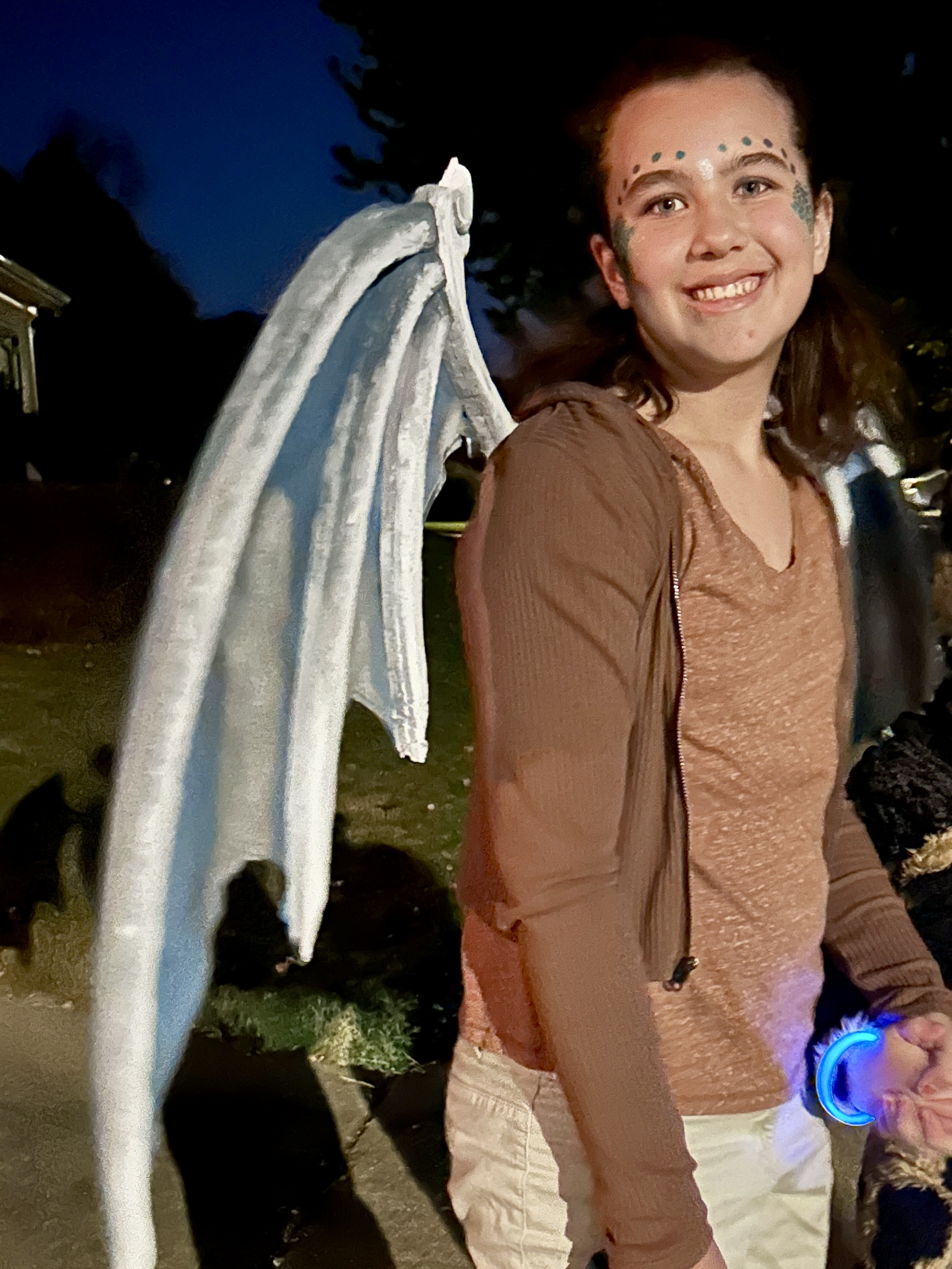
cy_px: 752
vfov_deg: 44.6
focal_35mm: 42
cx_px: 747
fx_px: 1540
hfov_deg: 33.5
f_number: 1.78
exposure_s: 1/9
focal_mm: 6.86
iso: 4000
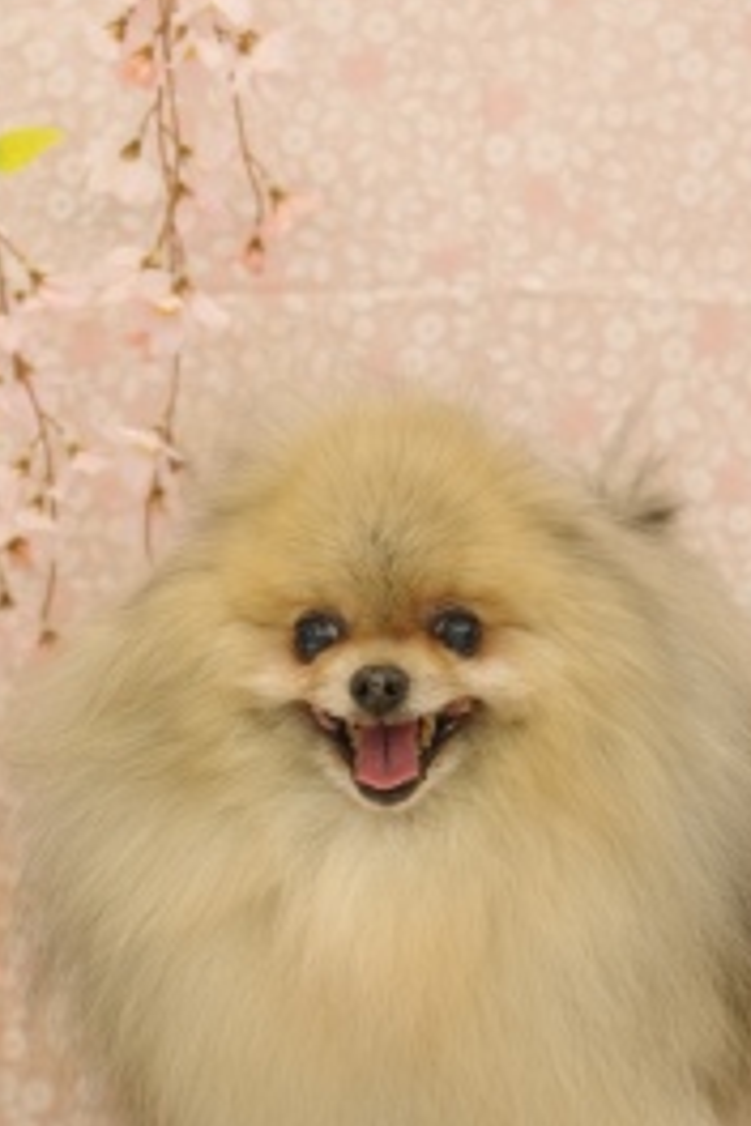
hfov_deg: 14.1
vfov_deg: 20.9
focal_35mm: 97
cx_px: 410
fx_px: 3035
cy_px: 793
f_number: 3.2
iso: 1250
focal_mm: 43
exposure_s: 1/125
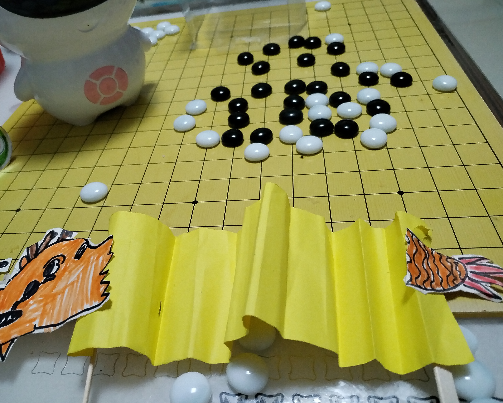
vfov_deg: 51.5
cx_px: 230
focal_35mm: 28
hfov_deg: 62.1
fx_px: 417
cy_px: 198
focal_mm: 4.75
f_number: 1.8
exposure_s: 1/25
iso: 835
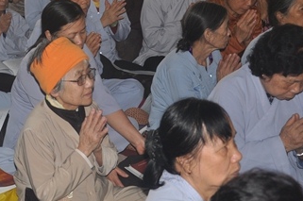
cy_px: 49
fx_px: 714
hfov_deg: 23.4
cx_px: 40
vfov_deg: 15.9
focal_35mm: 85
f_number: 4
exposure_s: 1/60
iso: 200
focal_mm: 28
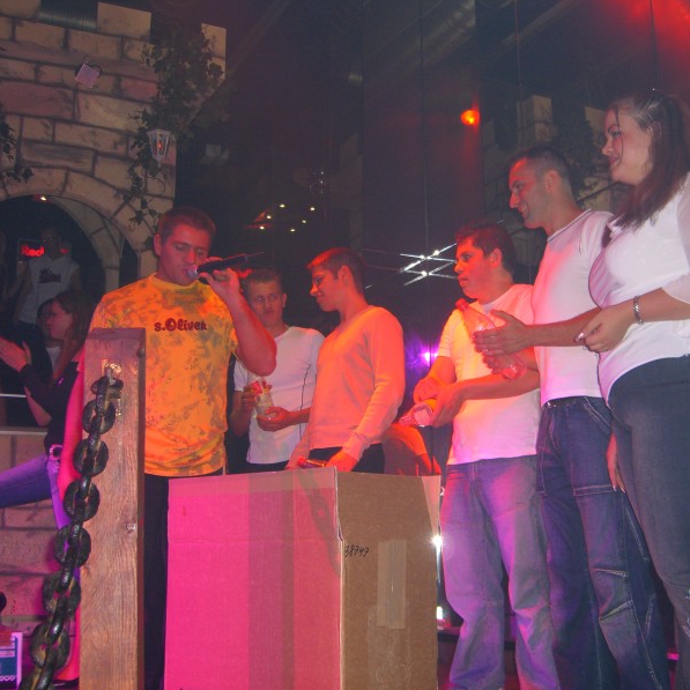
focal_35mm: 45
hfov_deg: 37.4
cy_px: 344
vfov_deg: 37.6
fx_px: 1015
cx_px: 423
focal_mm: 7.9
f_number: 2.8
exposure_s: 1/60
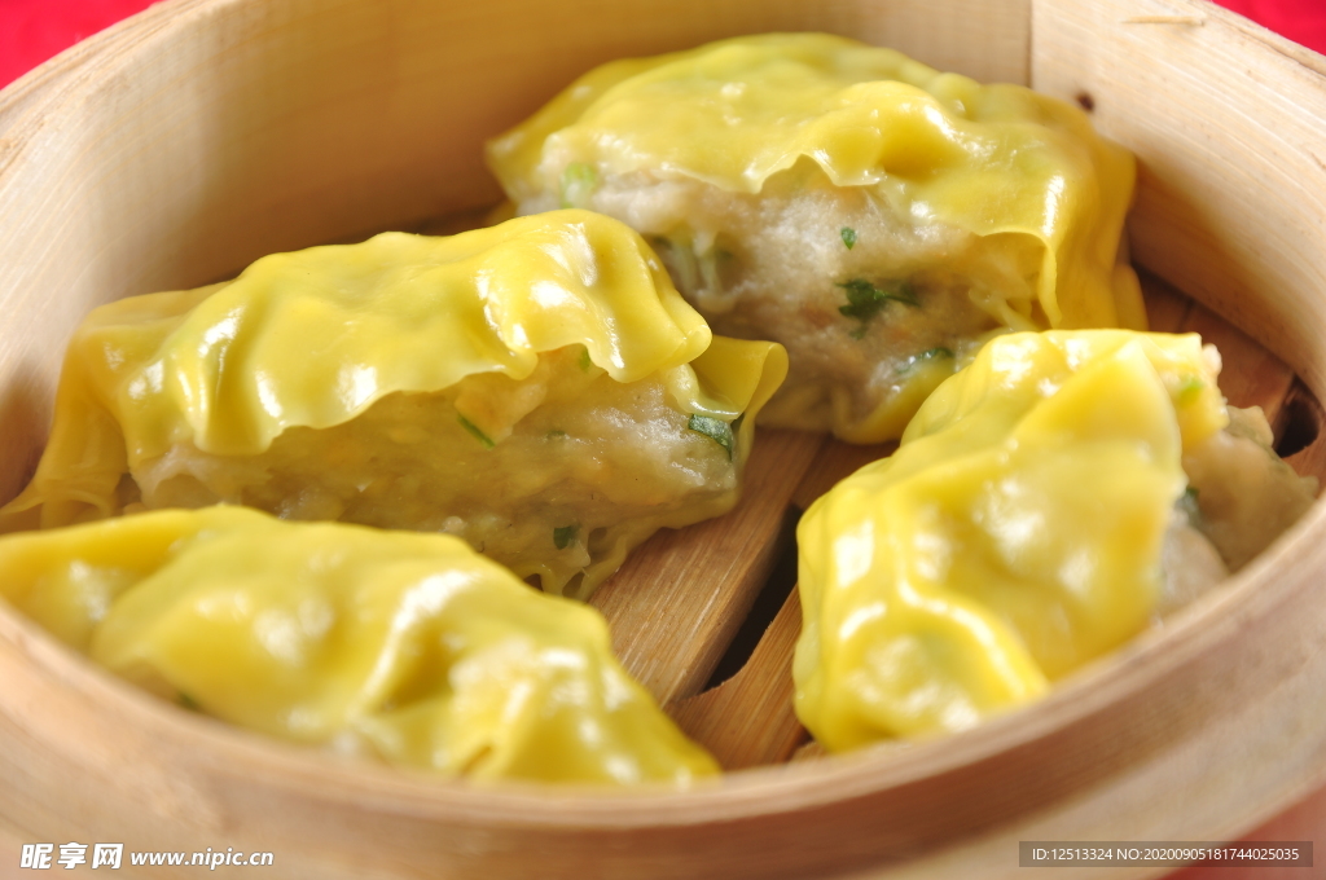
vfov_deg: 8.7
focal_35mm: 158
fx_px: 5794
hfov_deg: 13.1
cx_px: 663
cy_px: 440
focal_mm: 105
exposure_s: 1/125
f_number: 9
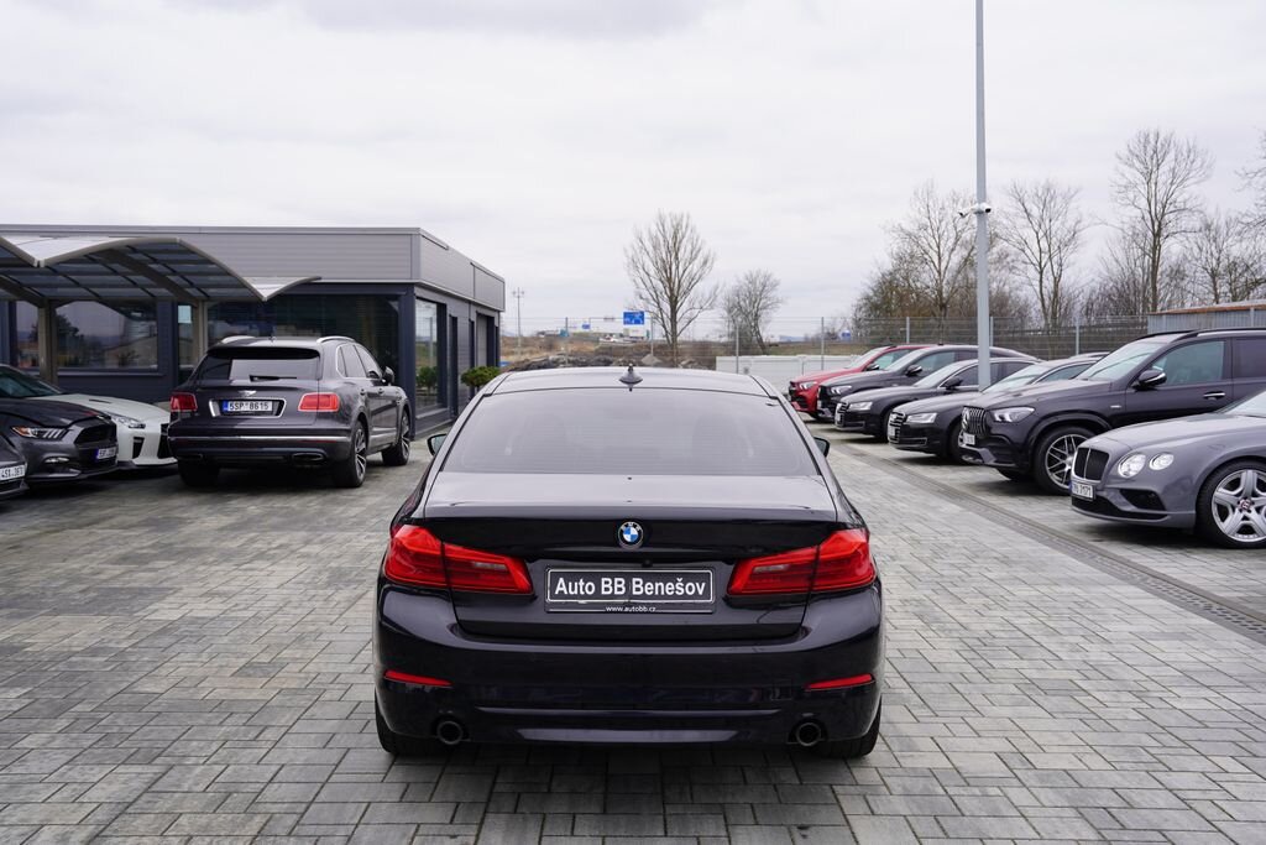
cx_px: 633
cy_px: 422
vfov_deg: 36.0
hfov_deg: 51.9
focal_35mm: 37
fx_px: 1301
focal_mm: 37
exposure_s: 1/100
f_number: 6.3
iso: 100
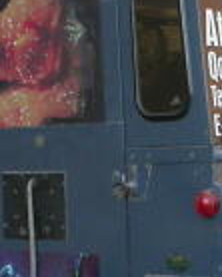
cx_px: 328
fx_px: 1414
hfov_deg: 8.8
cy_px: 223
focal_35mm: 172
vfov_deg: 11.2
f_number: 4.4
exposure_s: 1/118
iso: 100
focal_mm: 8.9
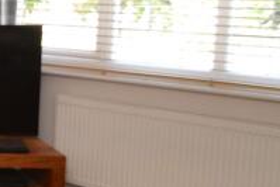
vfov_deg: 17.6
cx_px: -317
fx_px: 599
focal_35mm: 77
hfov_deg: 17.0
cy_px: 44
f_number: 3.5
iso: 560
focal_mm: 10
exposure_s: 1/60
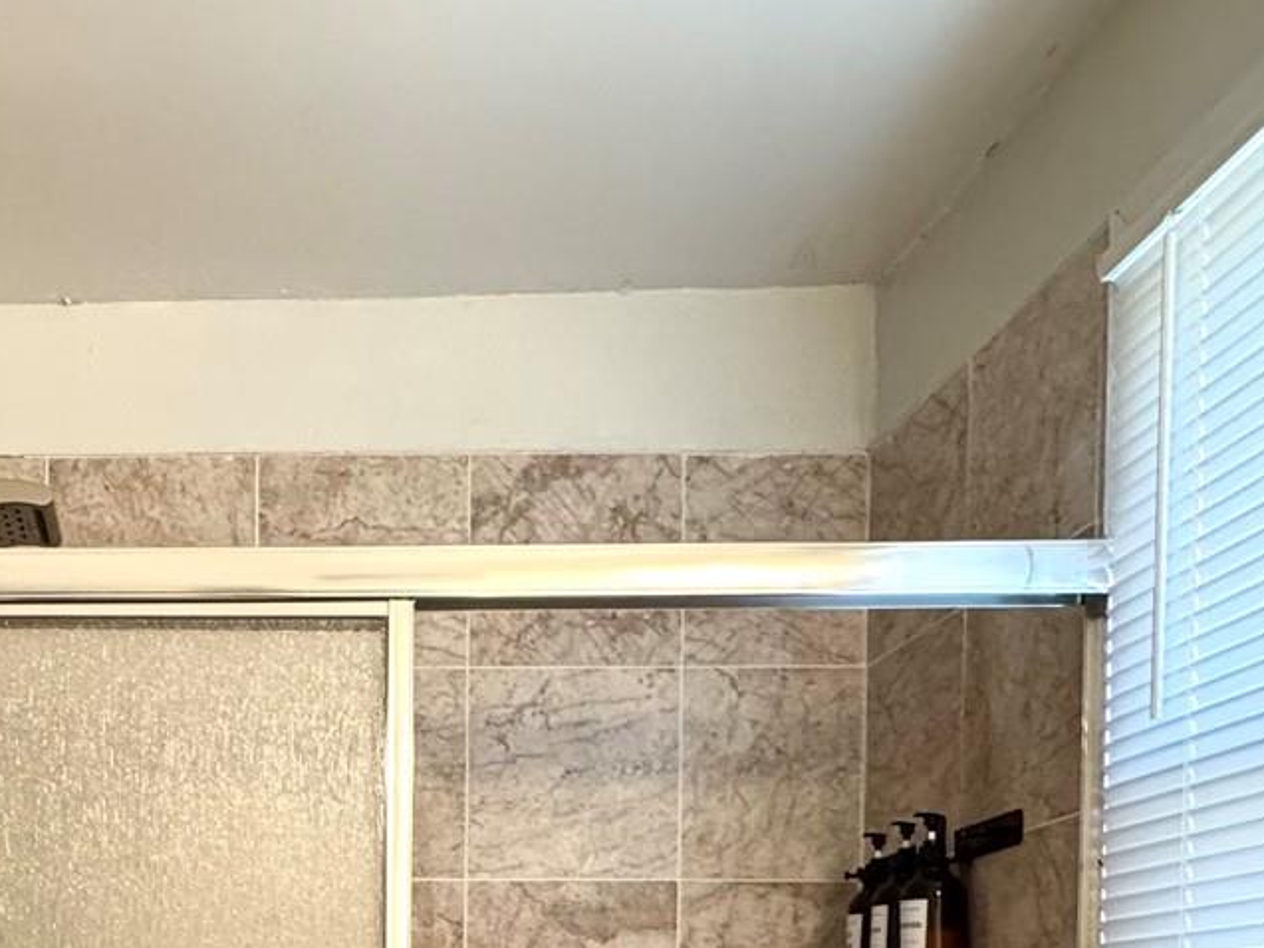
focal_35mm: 45
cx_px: 198
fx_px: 1643
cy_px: 1095
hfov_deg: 39.8
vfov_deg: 28.6
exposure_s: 1/60
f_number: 2.2
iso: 250
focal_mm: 2.22
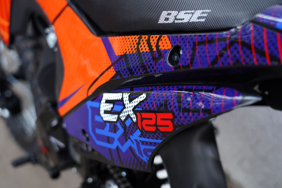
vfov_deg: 24.2
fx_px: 439
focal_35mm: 56
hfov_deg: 35.6
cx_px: 141
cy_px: 94
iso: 250
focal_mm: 56
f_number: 4
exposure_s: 1/160
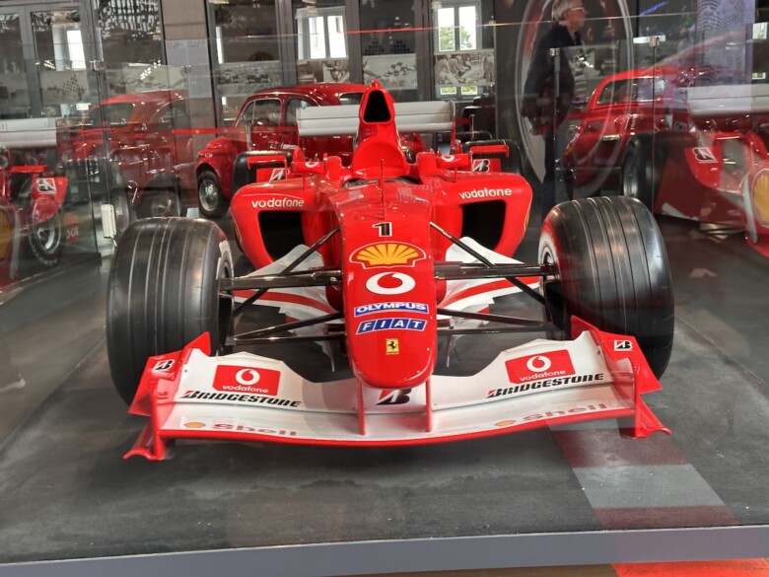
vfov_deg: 30.3
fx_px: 1066
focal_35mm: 48
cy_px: 288
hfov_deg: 39.7
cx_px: 384
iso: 100
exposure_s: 1/60
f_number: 1.78
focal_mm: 6.86
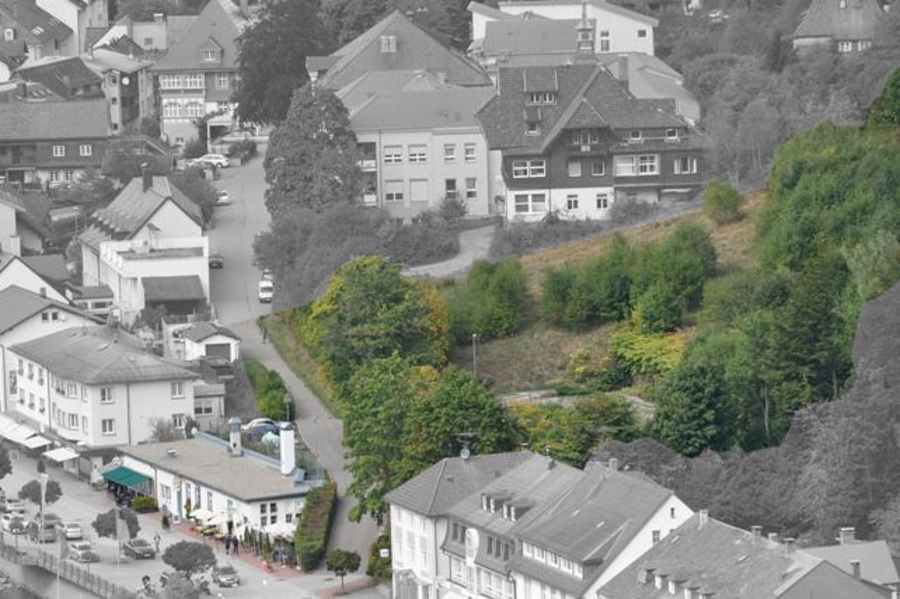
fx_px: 6557
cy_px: 300
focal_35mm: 262
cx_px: 450
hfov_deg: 7.9
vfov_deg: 5.2
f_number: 5.6
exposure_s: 1/500
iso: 220
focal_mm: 175
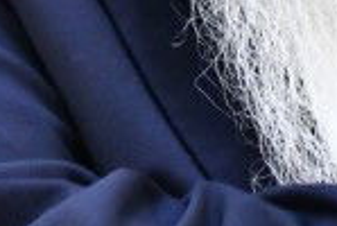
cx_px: 676
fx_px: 2457
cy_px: -185
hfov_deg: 7.5
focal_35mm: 262
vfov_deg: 5.2
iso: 4000
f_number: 5.6
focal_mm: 34
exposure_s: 1/125
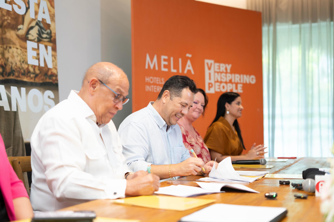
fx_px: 464
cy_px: 111
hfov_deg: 39.6
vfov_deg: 27.0
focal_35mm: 50
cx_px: 167
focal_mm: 50
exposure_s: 1/100
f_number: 2.2
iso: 1250
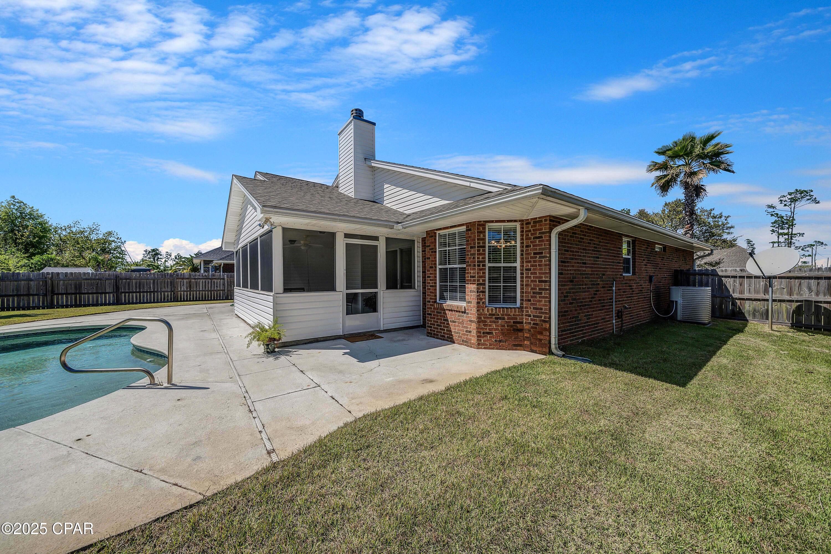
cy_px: 277
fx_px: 277
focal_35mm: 12
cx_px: 416
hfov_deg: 112.6
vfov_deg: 90.0
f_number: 5.6
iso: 100
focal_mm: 12
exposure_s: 1/1000
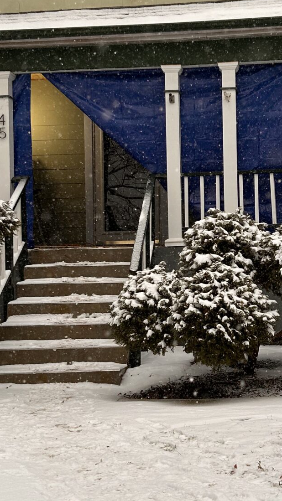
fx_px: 878
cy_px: 221
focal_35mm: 66
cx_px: 203
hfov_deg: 18.2
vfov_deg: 31.9
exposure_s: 1/533
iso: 50
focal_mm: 5.7
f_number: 1.5
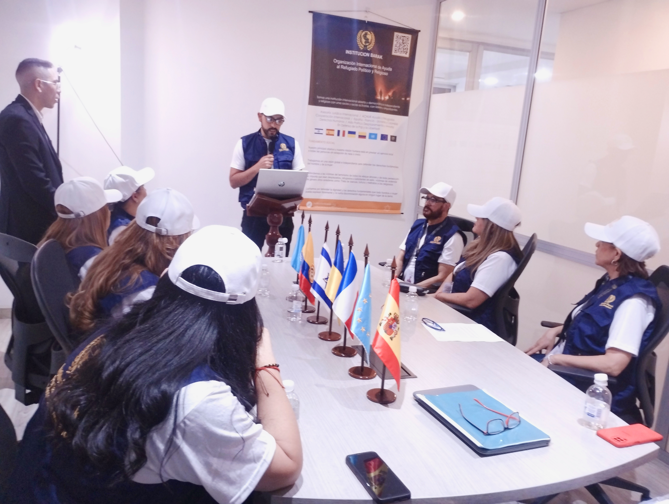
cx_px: 334
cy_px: 252
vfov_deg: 49.9
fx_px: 542
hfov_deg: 63.4
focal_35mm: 28
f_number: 1.8
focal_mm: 4.27
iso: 1600
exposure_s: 1/15
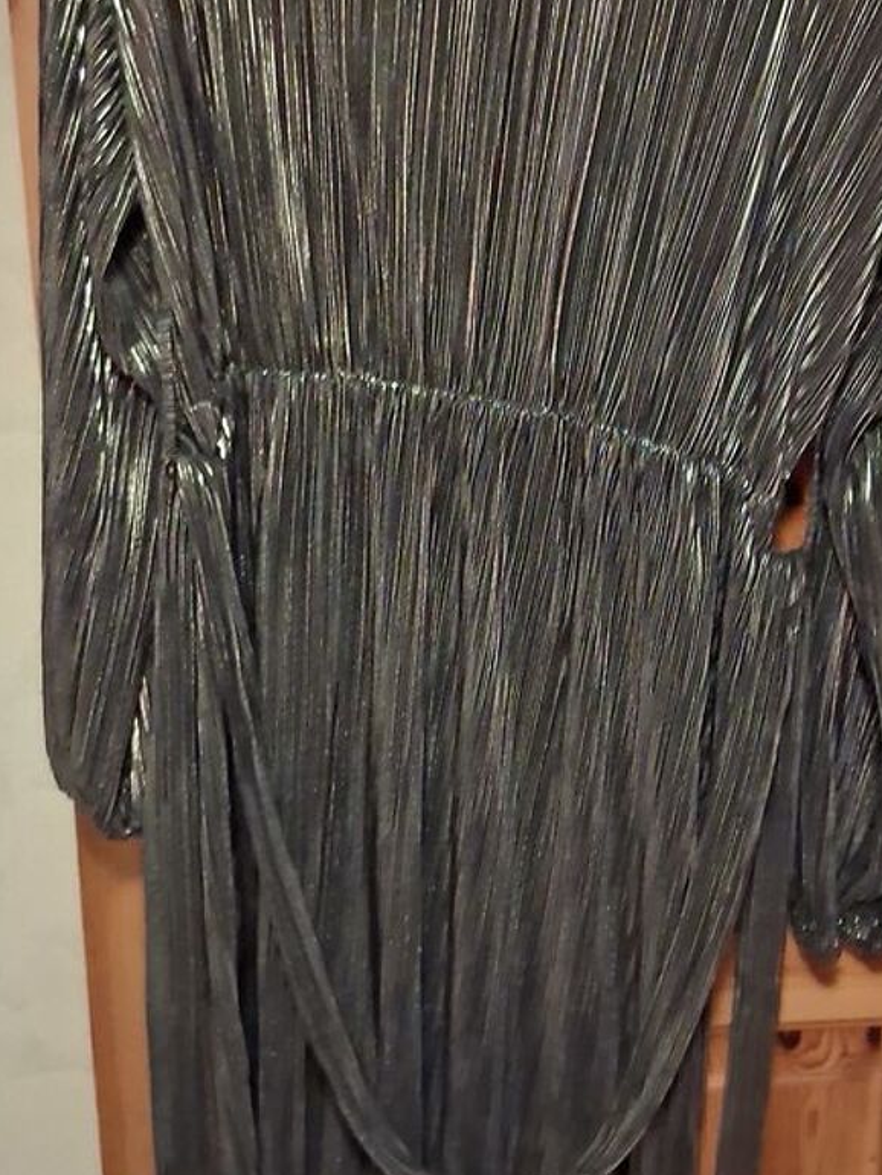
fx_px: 1528
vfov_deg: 41.8
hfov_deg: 32.1
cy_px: 465
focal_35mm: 45
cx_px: 540
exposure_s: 1/10
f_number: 1.8
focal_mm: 3.98
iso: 1600
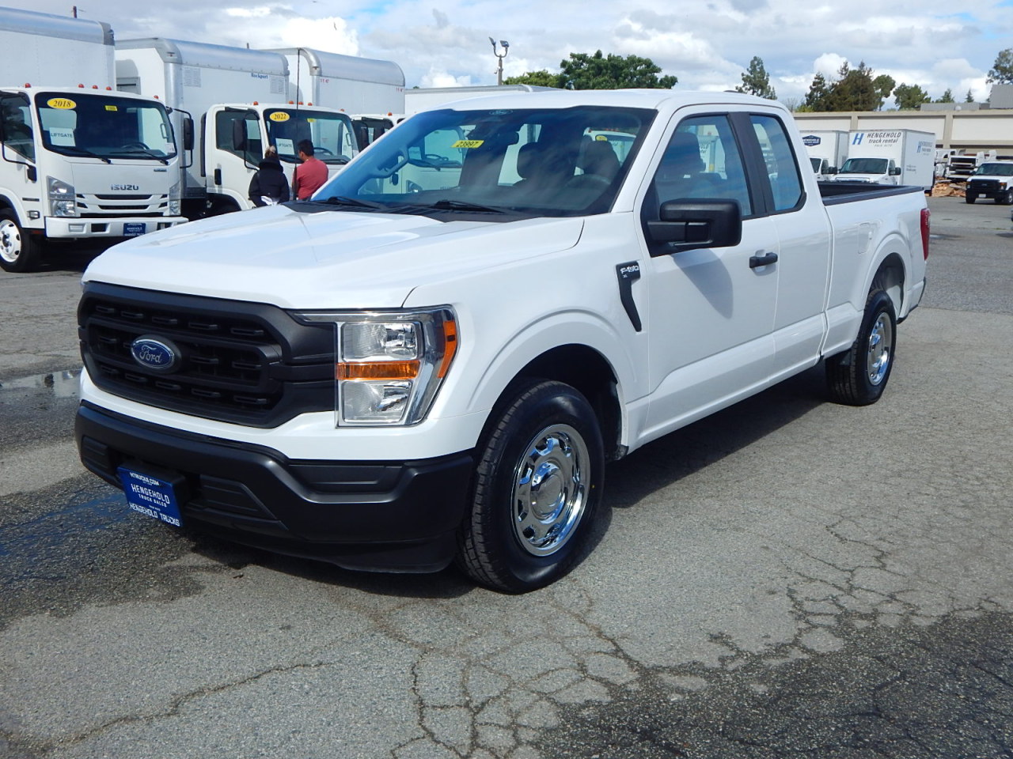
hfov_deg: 54.0
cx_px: 506
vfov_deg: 41.8
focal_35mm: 34
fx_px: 995
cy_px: 380
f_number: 6.7
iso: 125
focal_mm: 6.1
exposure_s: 1/640
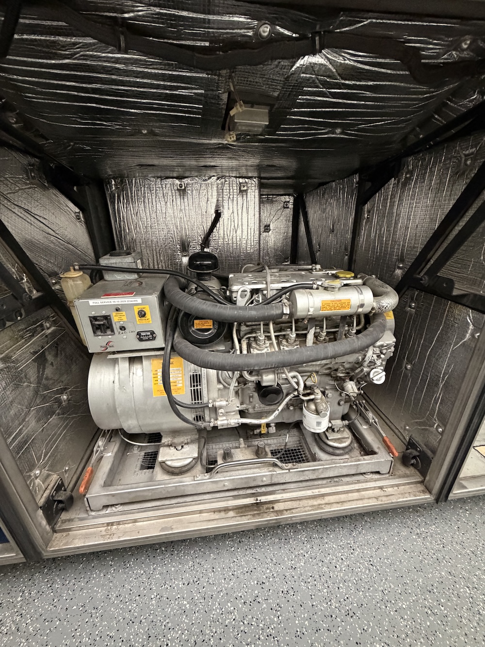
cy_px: 324
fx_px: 261
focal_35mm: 14
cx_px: 242
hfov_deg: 85.7
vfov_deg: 102.1
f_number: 2.2
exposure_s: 1/40
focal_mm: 2.22
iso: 1000
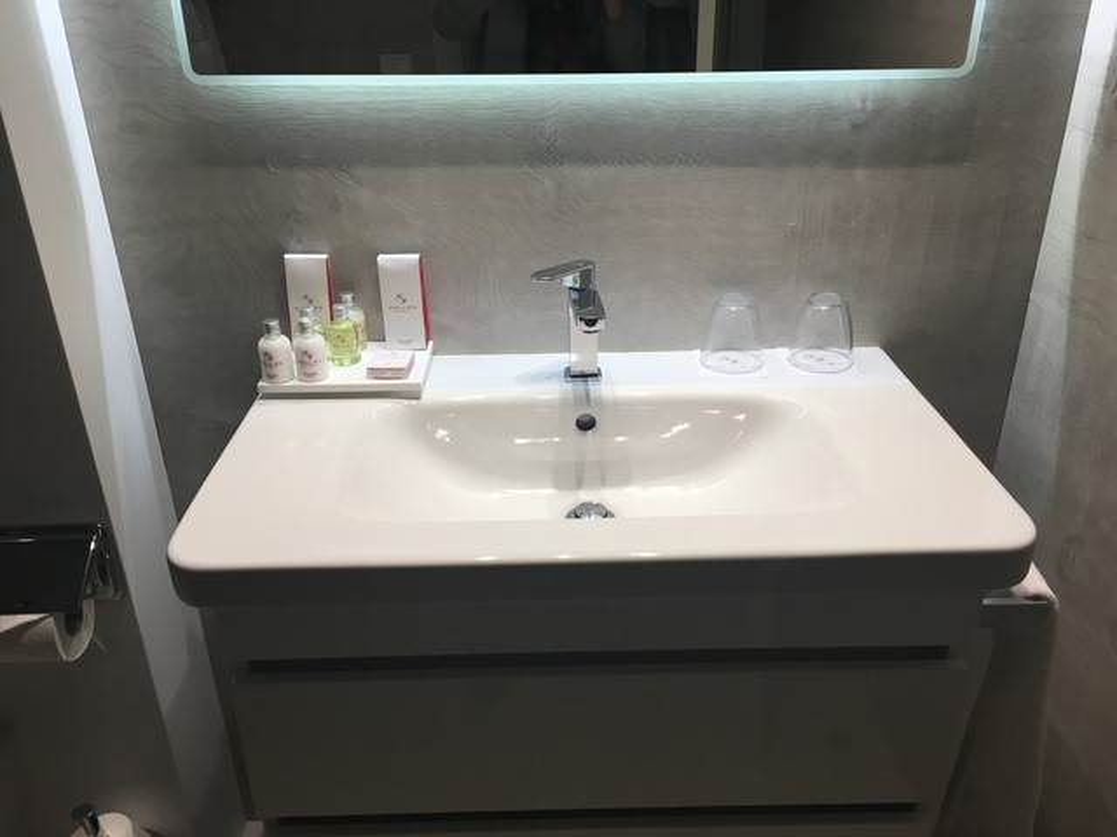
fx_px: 936
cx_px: 558
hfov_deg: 61.7
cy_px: 418
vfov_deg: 48.2
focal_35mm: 29
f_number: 2.2
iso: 25
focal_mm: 4.15
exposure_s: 1/33
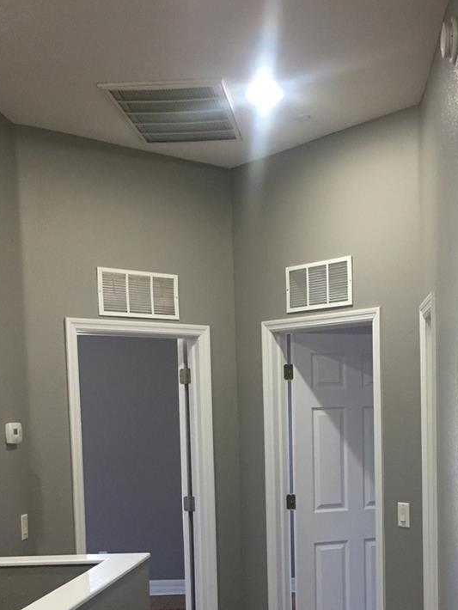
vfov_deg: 37.7
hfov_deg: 29.5
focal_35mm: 49
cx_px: 305
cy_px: 473
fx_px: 864
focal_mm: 4.15
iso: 100
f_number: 2.2
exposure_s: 1/30
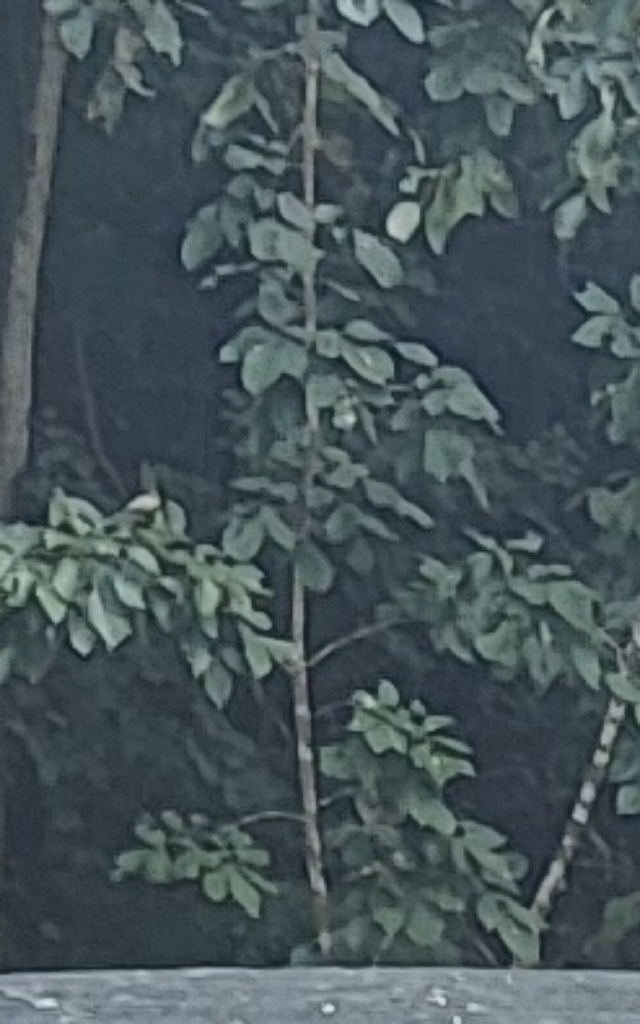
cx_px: 1560
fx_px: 7951
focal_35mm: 285
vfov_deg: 6.4
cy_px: 3660
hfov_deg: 4.5
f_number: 1.8
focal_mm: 3.98
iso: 12
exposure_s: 1/115
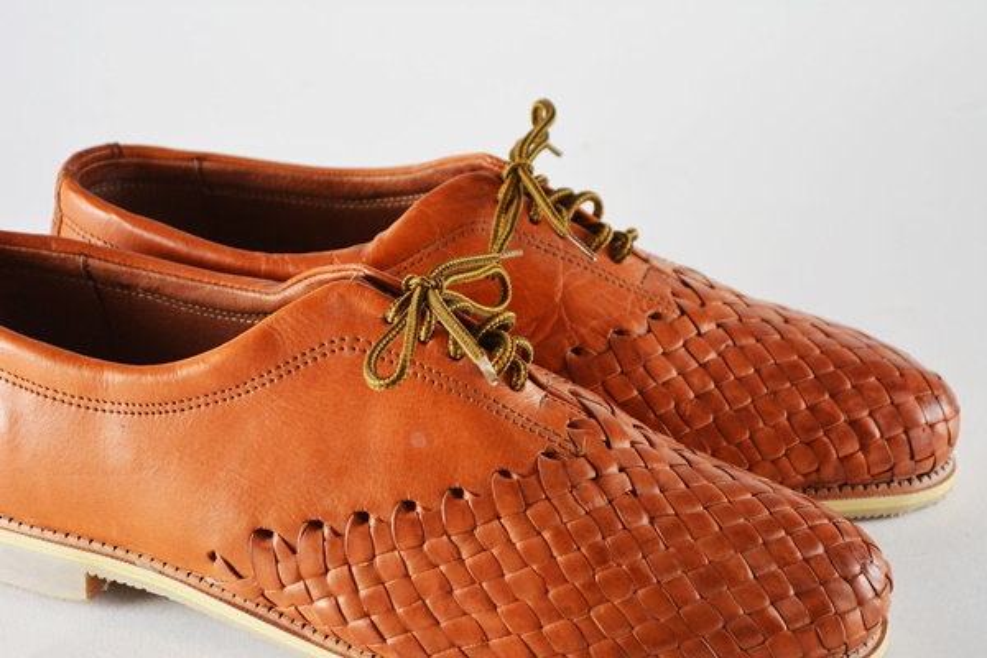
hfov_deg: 24.6
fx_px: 2262
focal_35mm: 82
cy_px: 329
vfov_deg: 16.6
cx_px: 494
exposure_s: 1/80
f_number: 5.6
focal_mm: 55
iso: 400
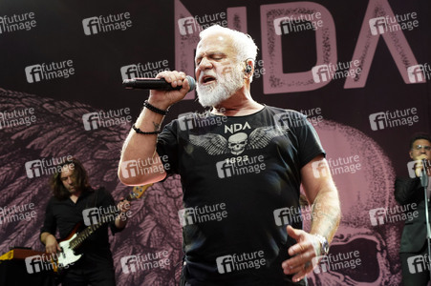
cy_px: 143
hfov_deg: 39.6
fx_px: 598
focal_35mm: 50
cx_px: 216
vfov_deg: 27.0
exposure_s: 1/160
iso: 1000
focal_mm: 50
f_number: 5.6
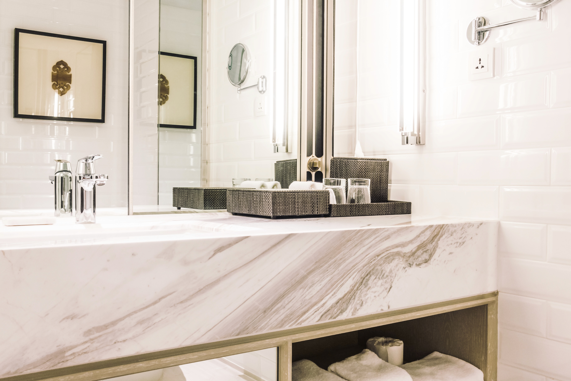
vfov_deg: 35.9
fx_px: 587
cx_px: 286
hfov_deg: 51.9
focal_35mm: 37
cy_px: 190
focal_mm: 13.53
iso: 400
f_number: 5.6
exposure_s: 1/30
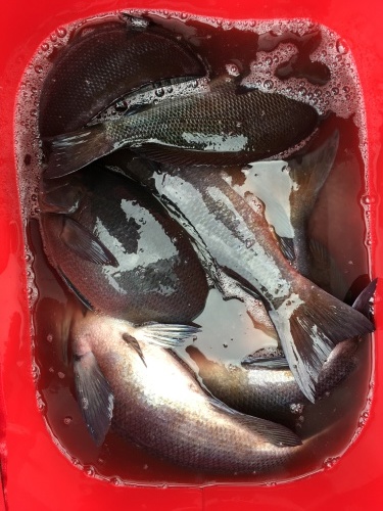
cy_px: 256
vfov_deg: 61.7
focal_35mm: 29
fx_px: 428
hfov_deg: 48.2
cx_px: 192
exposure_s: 1/120
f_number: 2.2
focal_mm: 4.15
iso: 40
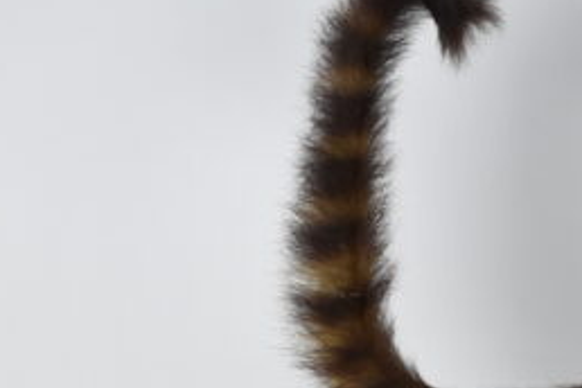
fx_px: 1730
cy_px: 478
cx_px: 729
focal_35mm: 107
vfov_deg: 12.5
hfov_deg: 18.0
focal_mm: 24
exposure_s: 1/100
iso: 400
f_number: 5
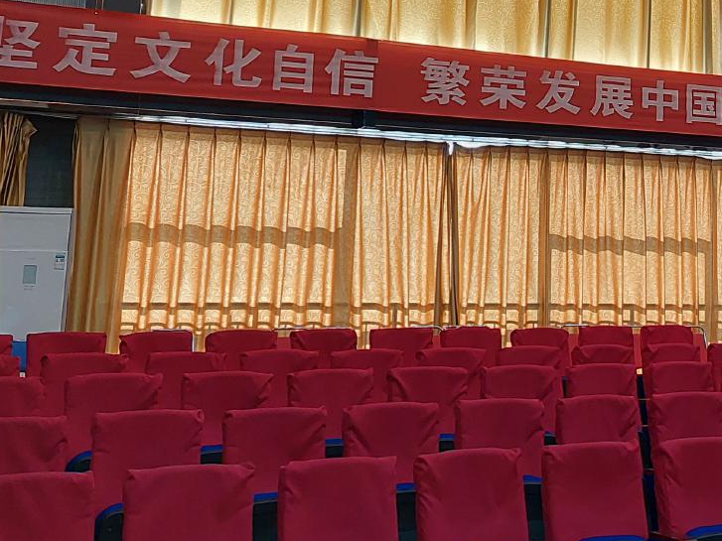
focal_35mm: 66
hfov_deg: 27.3
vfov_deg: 21.8
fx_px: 1376
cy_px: 57
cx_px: 763
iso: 80
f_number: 1.8
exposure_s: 1/60
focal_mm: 5.23
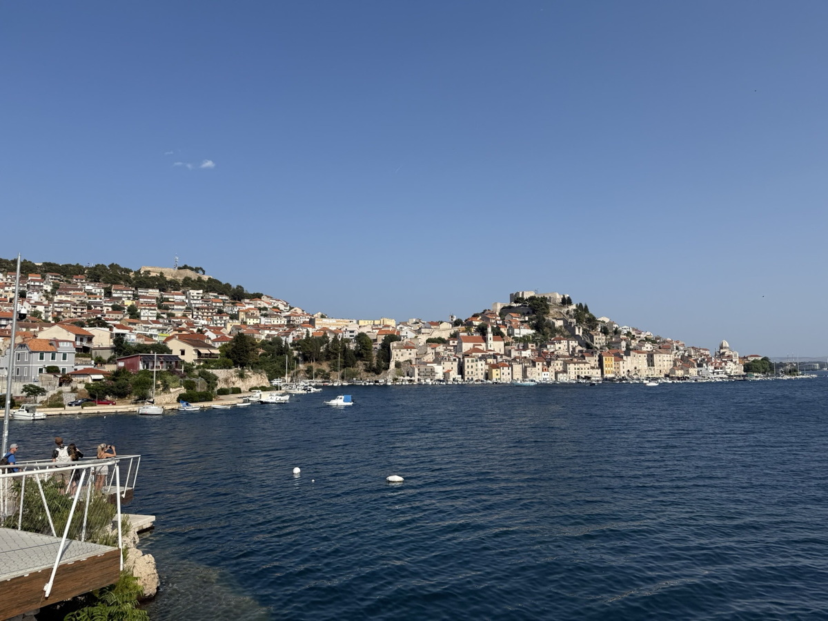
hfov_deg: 71.6
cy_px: 310
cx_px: 414
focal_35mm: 24
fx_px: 574
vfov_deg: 56.8
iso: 80
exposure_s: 1/6711
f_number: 1.78
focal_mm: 6.76
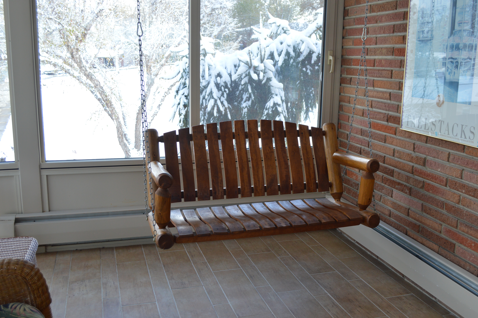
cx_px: 239
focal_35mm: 36
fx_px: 478
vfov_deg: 36.8
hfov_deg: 53.2
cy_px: 159
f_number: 5.6
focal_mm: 24
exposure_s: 1/125
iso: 320
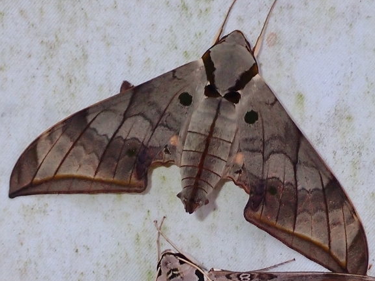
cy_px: 245
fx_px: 1246
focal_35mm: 115
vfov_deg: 12.8
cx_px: 225
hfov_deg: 17.1
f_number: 5
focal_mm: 10.35
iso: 200
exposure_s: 1/125
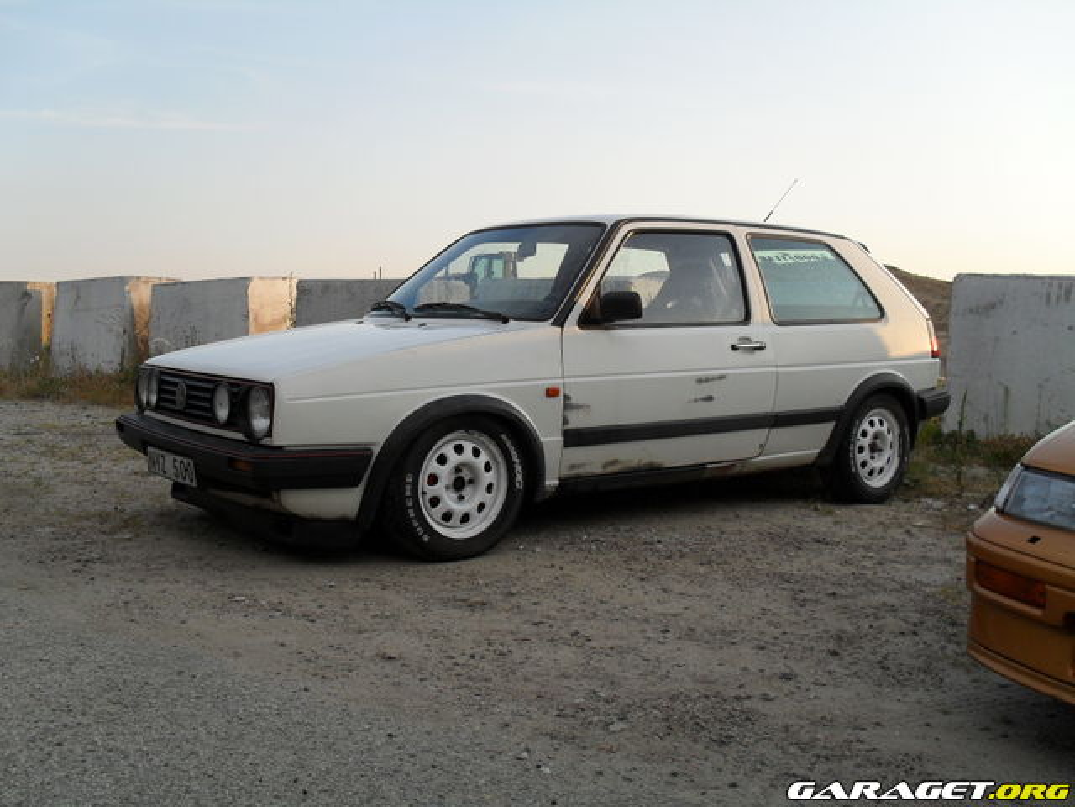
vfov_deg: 40.7
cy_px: 404
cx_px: 538
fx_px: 1087
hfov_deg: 52.6
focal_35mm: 35
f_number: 3.2
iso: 100
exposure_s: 1/350
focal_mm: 6.3
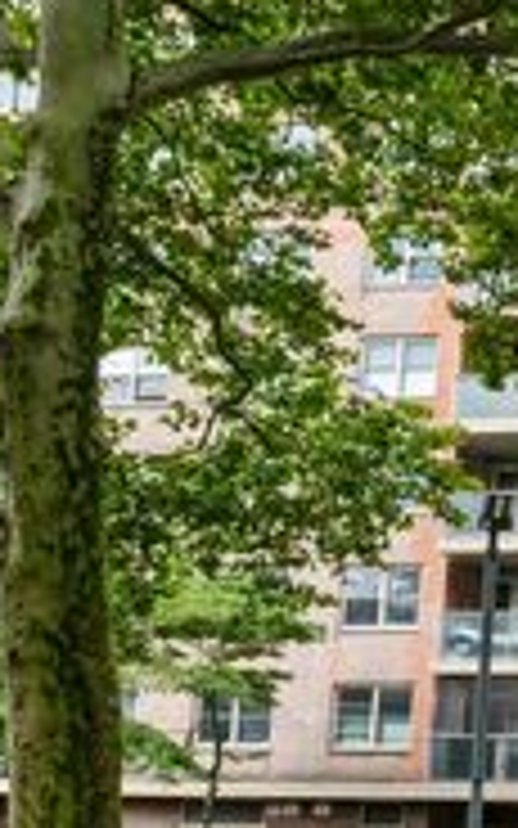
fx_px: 1062
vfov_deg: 42.6
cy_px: 439
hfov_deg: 18.8
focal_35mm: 47
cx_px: 1004
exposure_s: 1/80
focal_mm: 17
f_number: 14
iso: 640
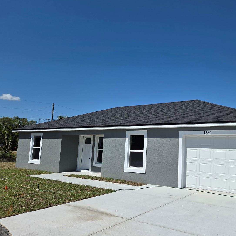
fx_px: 231
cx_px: 164
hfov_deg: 52.6
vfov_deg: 54.0
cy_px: 114
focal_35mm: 30
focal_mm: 5.4
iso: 64
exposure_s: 1/7891
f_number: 1.8
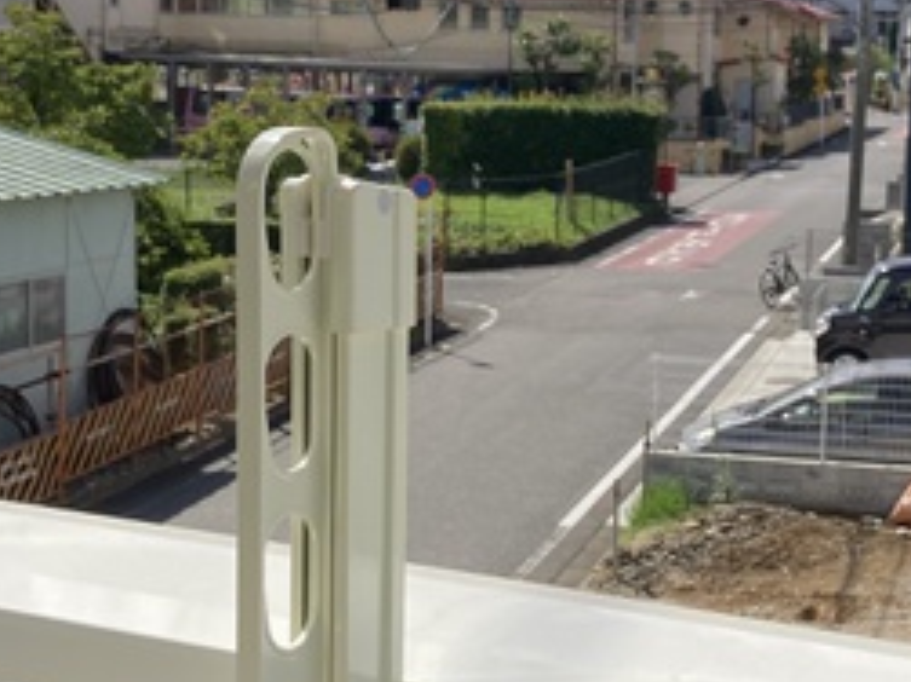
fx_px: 2052
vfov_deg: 18.8
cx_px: 515
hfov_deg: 25.0
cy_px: 452
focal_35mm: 78
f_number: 1.8
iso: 25
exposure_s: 1/2667
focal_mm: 3.99
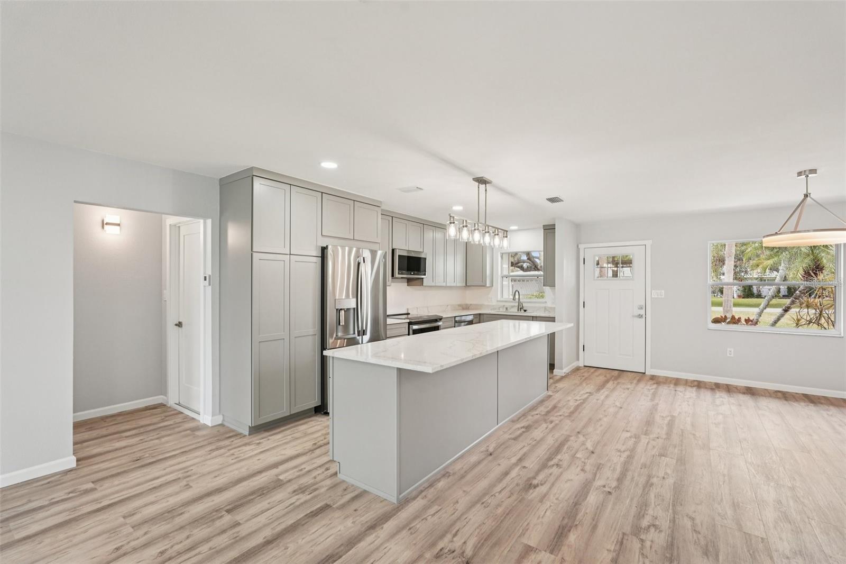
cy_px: 282
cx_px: 423
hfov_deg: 96.7
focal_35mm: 16
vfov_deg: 73.7
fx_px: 376
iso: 400
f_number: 8
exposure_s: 1/30
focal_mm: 16
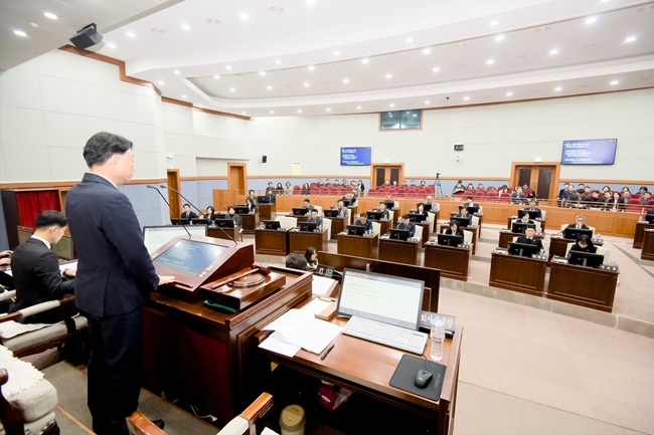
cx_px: 327
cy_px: 218
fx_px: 291
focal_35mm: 16
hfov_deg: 96.8
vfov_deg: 73.7
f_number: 4
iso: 1250
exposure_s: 1/400
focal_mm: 16
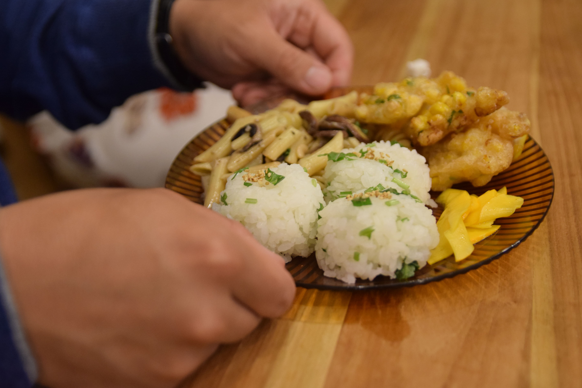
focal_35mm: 57
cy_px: 185
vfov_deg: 23.8
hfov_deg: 35.1
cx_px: 295
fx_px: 921
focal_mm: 36
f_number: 3.2
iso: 1250
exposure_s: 1/100
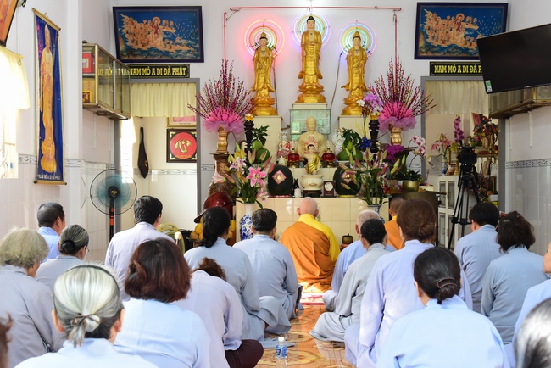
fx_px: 766
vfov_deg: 27.0
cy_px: 184
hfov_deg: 39.6
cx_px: 276
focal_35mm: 50
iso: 2500
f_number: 8
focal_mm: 50
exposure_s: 1/80
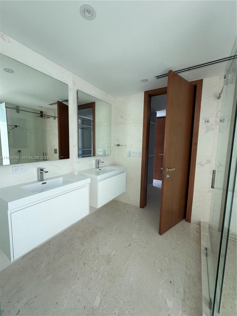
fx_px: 128
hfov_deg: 85.7
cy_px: 158
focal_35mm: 14
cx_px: 118
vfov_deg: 102.1
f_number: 2.2
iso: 125
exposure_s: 1/121
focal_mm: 2.22
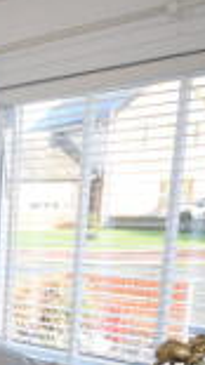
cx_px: -262
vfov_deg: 32.4
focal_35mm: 63
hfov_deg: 14.2
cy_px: 303
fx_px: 606
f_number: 5.6
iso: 500
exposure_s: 1/125
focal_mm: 13
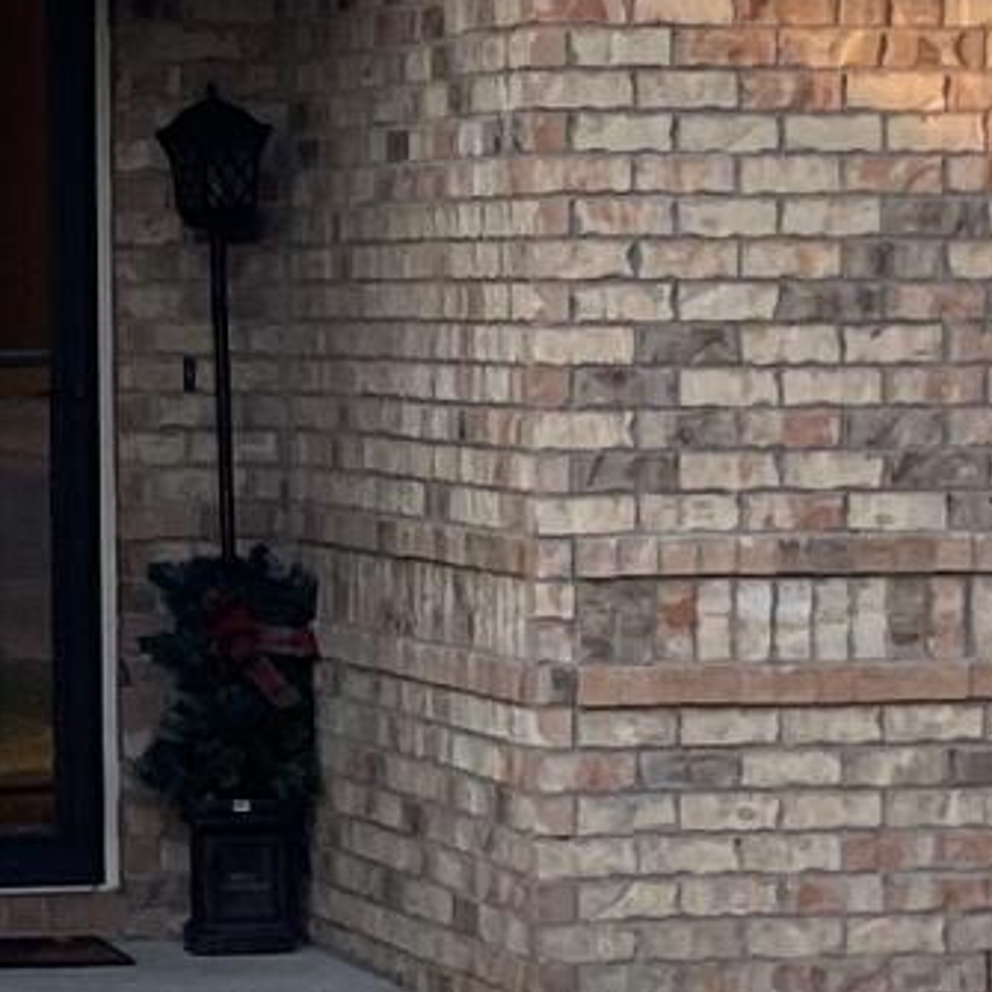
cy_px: -15
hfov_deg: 8.5
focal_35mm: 206
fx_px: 6679
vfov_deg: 8.4
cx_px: 409
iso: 32
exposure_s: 1/373
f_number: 1.8
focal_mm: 4.25
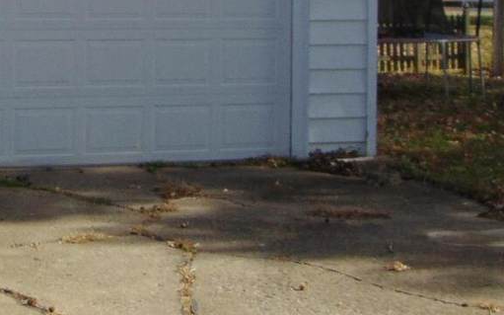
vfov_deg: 13.8
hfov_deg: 21.5
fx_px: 1277
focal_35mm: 93
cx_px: -1
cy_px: -17
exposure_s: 1/1000
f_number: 3.2
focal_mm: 6.3
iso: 100
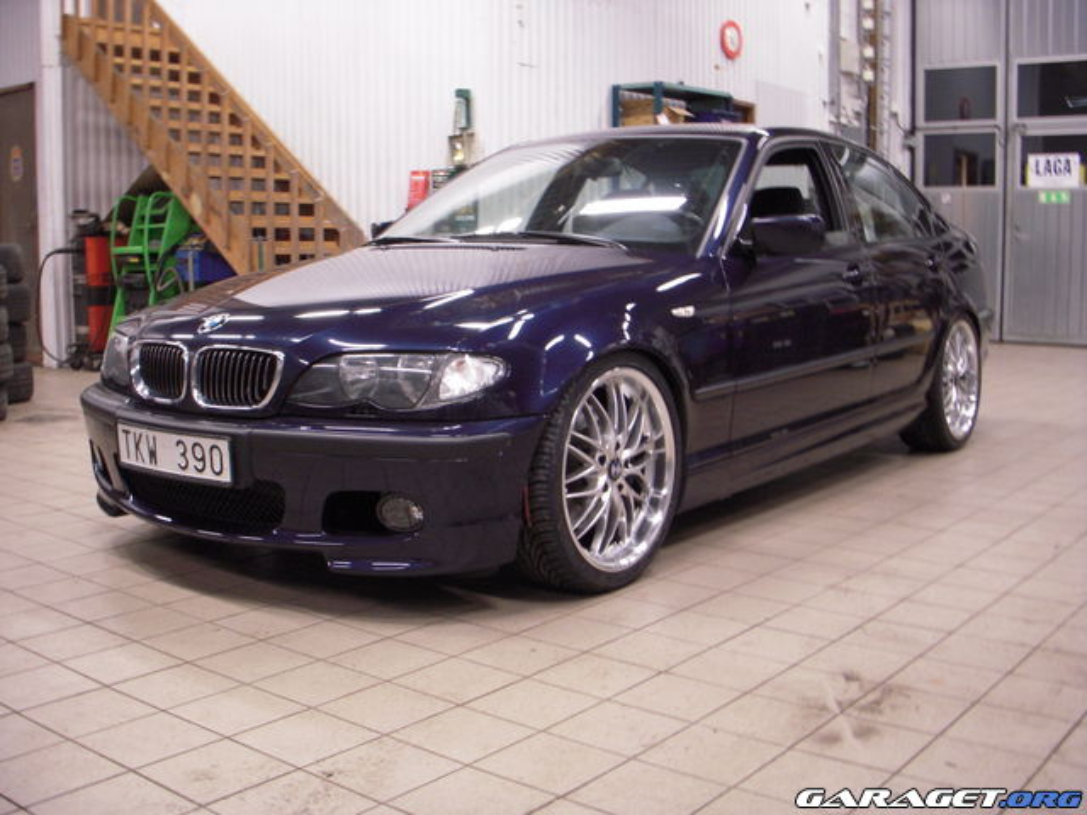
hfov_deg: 49.0
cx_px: 544
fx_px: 1193
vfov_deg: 37.7
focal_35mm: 38
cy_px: 408
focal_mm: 6.3
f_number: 3.3
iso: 250
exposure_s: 1/8
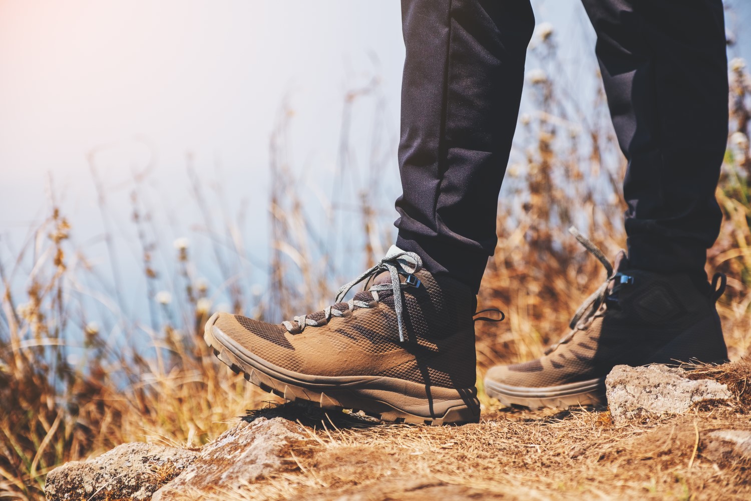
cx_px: 376
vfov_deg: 16.5
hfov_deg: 24.5
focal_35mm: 83
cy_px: 250
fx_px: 1731
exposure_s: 1/2400
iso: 200
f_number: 2.8
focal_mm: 55
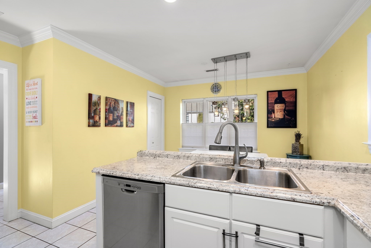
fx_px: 165
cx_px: 186
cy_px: 124
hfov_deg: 96.7
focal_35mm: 16
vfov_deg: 73.8
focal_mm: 16
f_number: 7.1
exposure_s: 1/10
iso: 320
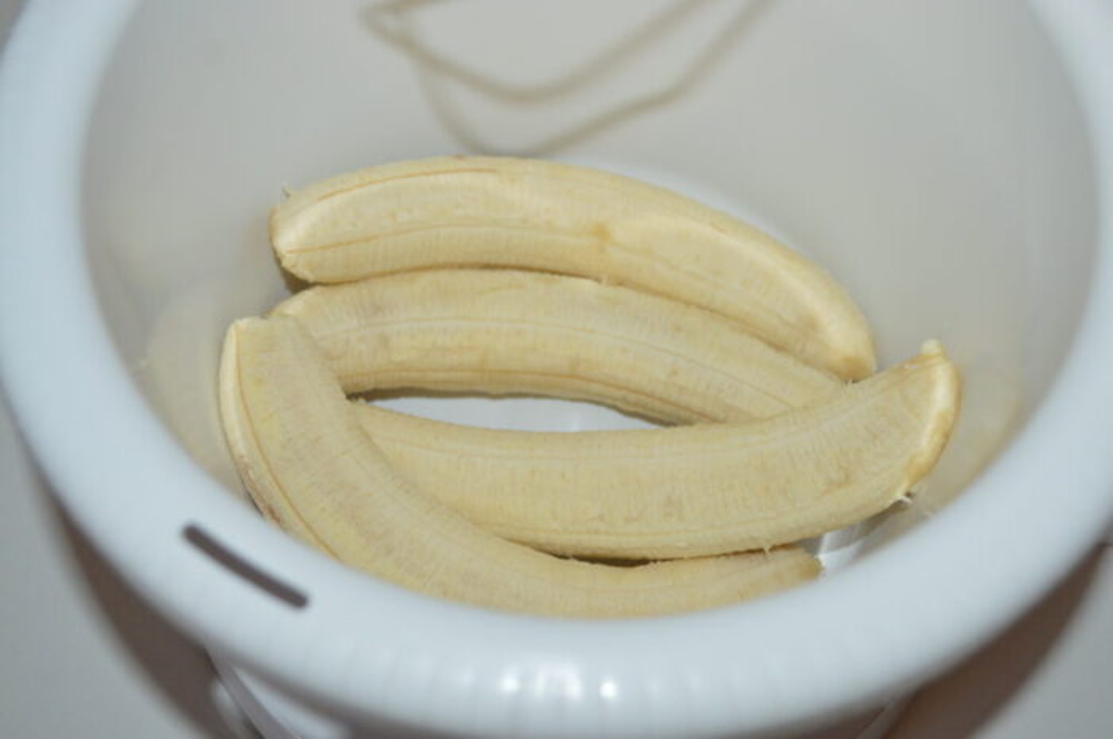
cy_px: 370
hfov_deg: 45.0
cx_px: 556
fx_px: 1343
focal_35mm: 44
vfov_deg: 30.8
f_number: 4.5
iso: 800
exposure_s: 1/60
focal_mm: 29
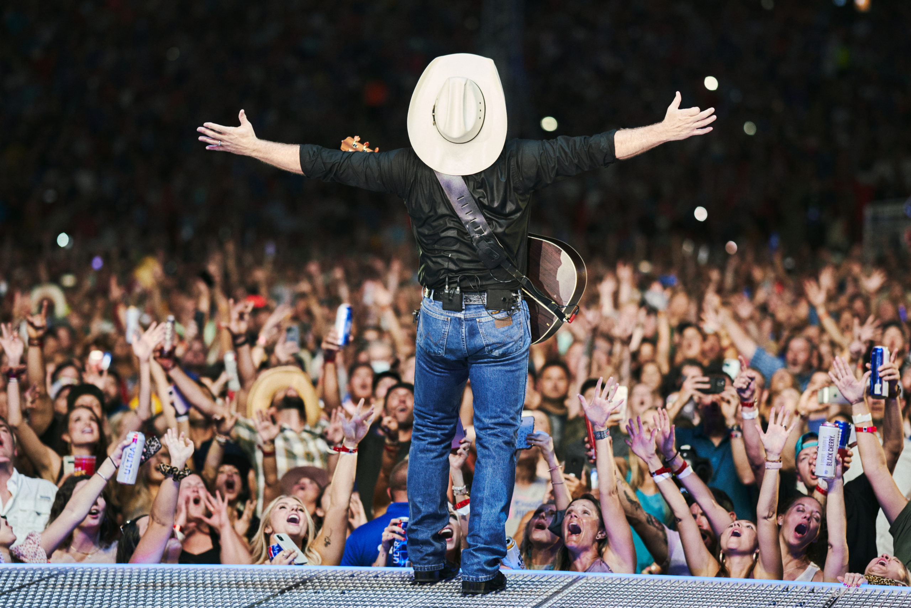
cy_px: 304
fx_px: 3214
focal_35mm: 127
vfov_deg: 10.8
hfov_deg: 16.1
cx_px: 456
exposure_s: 1/160
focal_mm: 85
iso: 125
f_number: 1.4
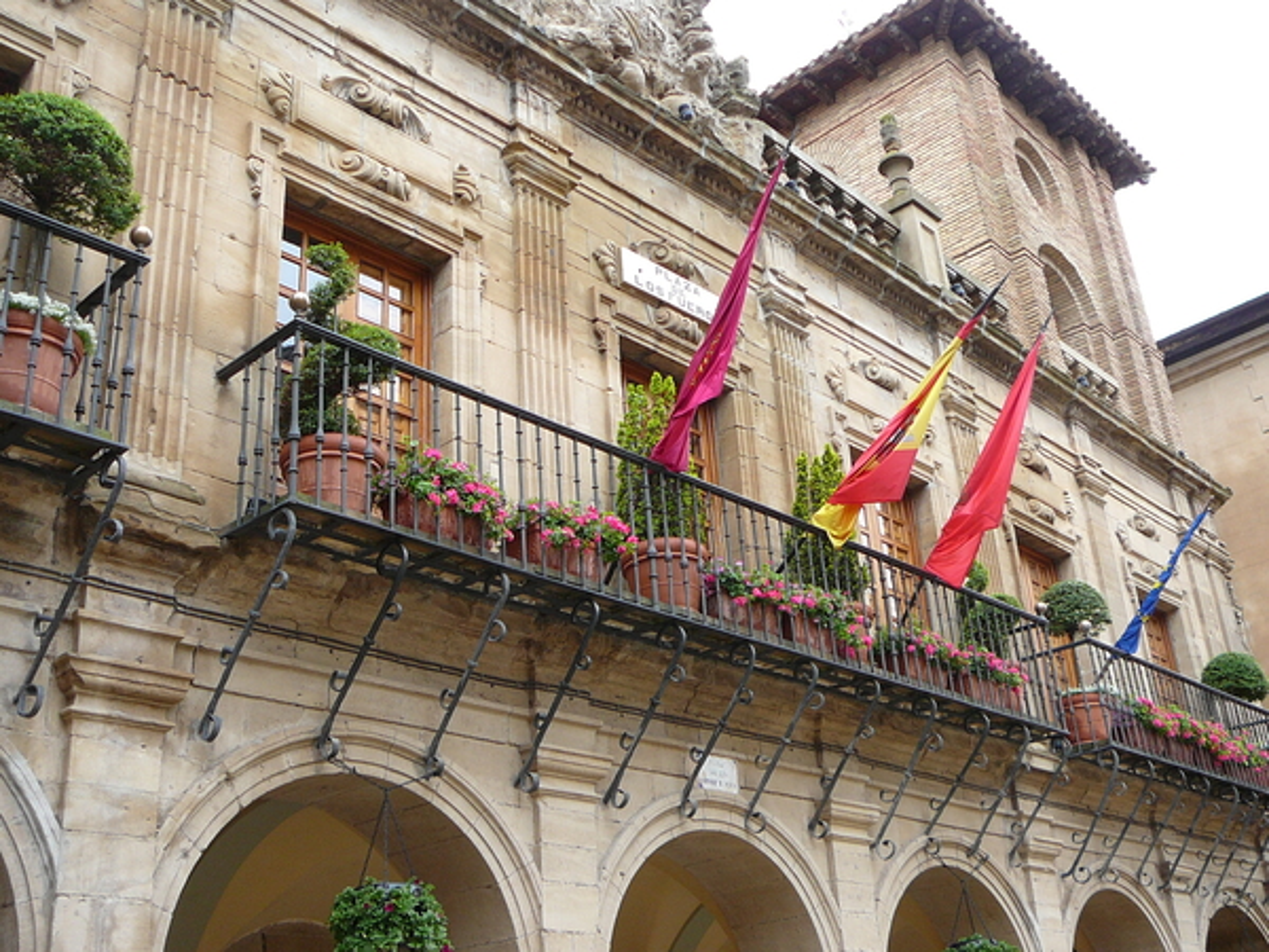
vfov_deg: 36.8
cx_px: 634
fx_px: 1430
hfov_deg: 47.9
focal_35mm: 39
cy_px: 476
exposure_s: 1/125
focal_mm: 5.2
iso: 80
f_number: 2.8
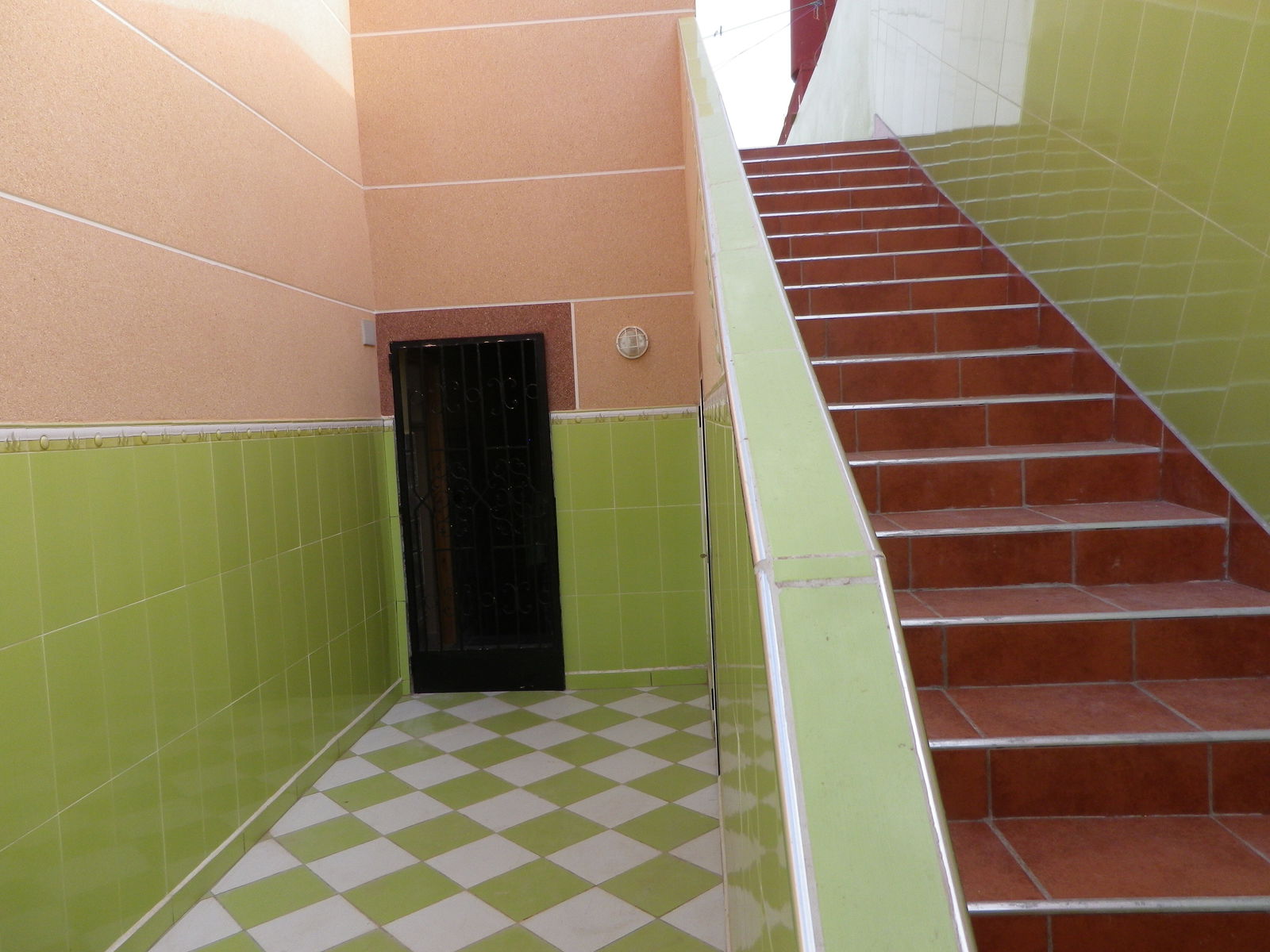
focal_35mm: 25
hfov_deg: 69.4
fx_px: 917
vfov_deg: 54.9
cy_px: 476
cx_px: 635
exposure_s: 1/250
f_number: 3.5
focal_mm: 4.5
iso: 80
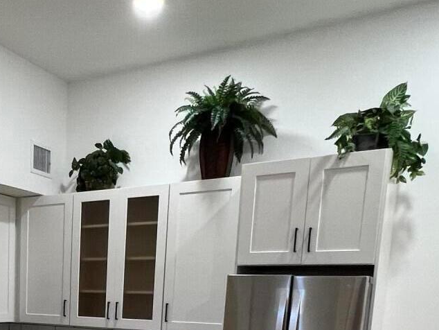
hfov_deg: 42.8
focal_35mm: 41
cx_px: 63
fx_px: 520
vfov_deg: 30.1
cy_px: 394
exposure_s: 1/60
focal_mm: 1.57
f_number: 1.8
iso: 200
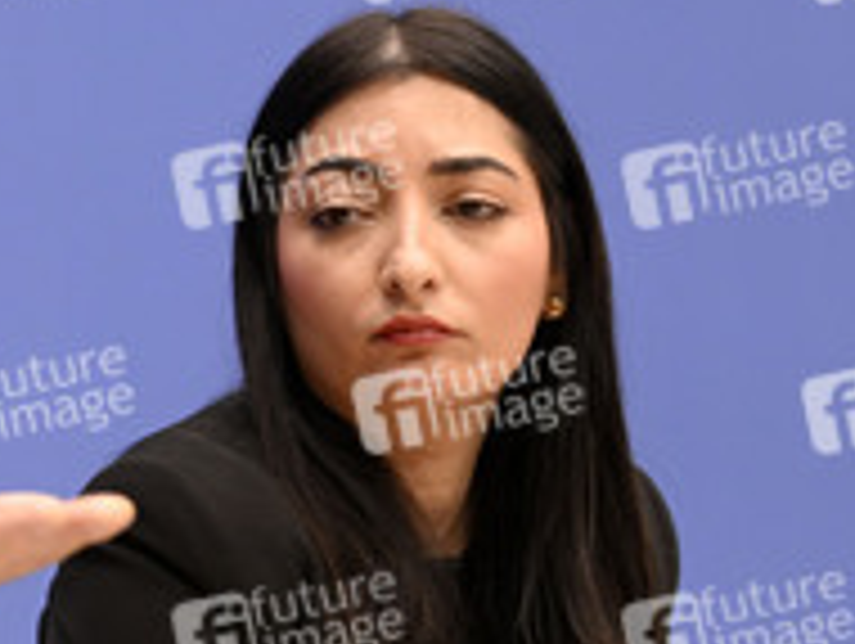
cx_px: -101
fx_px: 6752
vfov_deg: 5.5
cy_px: 288
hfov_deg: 7.2
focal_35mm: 273
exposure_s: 1/500
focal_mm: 120
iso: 5000
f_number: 5
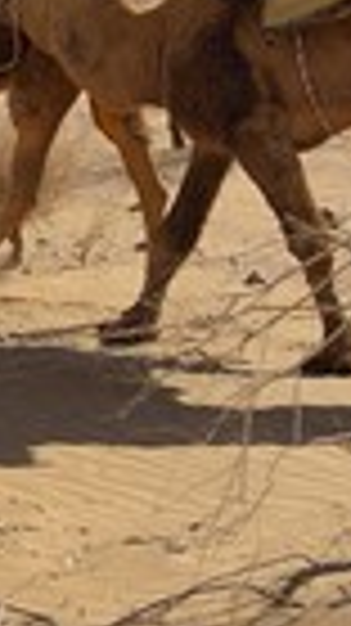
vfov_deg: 17.7
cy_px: 144
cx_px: -288
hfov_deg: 9.6
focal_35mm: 120
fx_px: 1989
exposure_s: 1/400
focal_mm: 38
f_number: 11
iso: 200
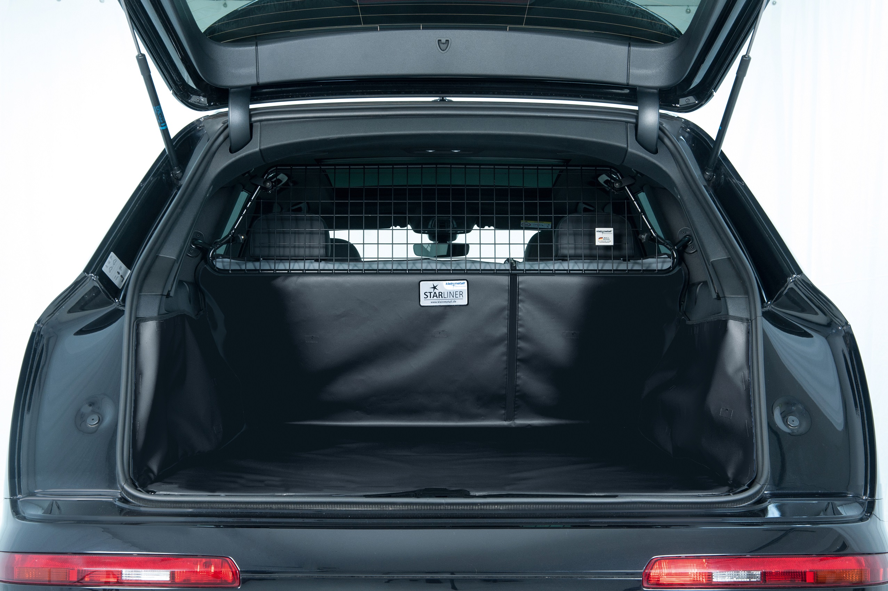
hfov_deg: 39.6
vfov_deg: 27.0
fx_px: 1233
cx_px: 444
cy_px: 296
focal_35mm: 50
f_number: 11
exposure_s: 1/8
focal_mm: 50
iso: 500
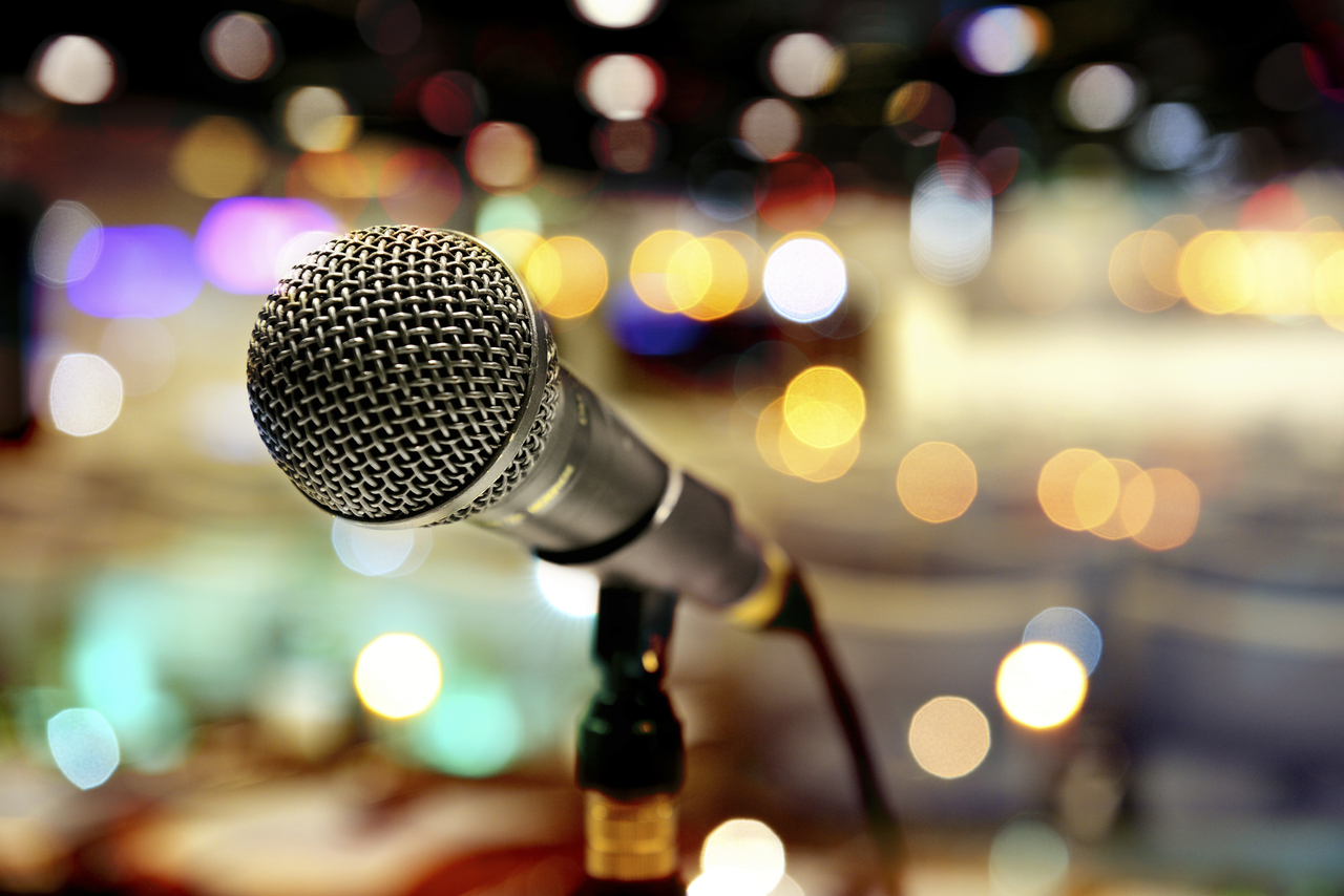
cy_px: 448
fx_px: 1680
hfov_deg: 43.6
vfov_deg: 29.9
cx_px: 672
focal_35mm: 45
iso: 800
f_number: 4
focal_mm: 45
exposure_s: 1/50
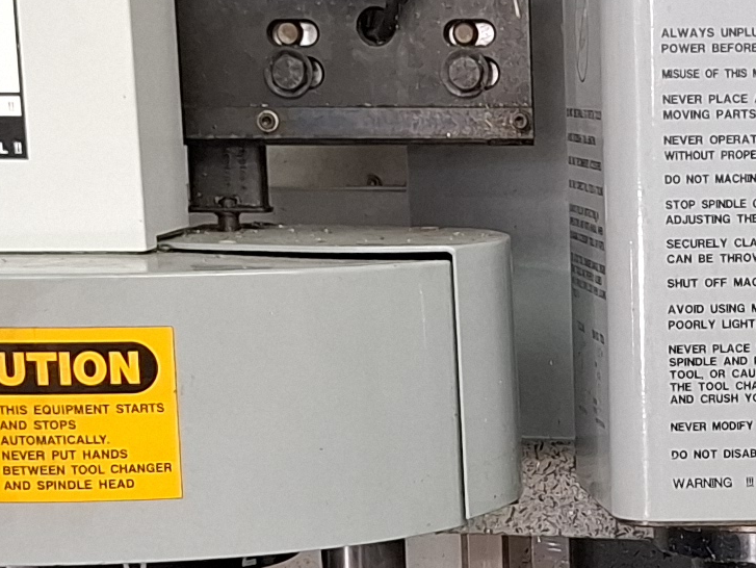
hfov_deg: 14.9
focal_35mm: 129
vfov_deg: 11.2
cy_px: 779
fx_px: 2819
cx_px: 860
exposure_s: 1/33
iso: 320
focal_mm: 5.54
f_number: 1.8
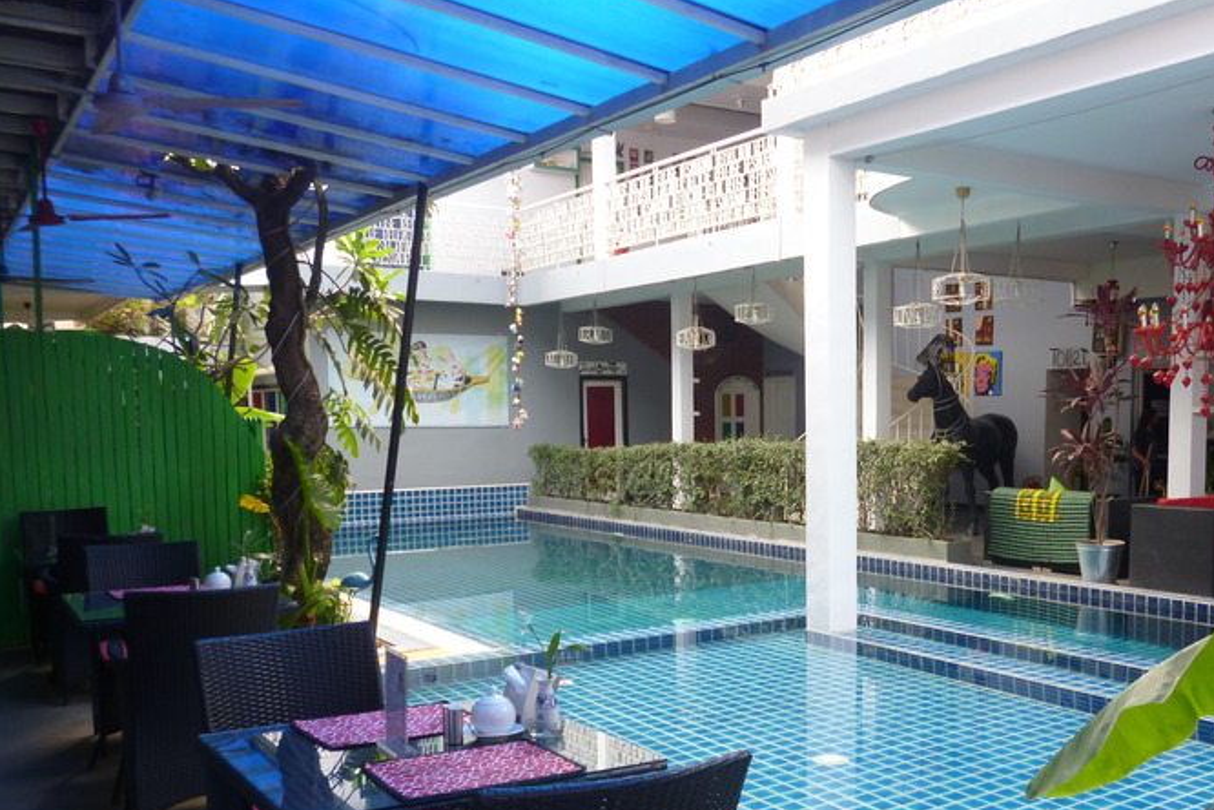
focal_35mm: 35
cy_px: 538
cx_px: 725
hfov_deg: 54.1
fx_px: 1180
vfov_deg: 37.5
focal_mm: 5
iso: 100
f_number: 3.1
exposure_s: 1/60
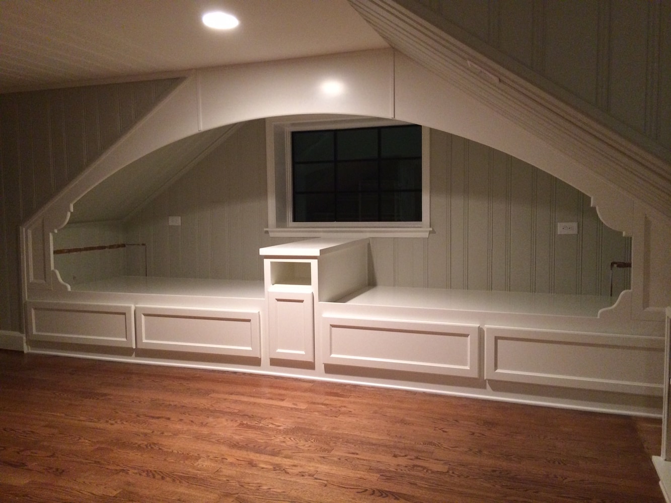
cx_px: 336
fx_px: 582
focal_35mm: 30
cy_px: 252
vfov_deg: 46.8
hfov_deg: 60.0
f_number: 2.2
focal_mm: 4.12
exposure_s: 1/15
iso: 320
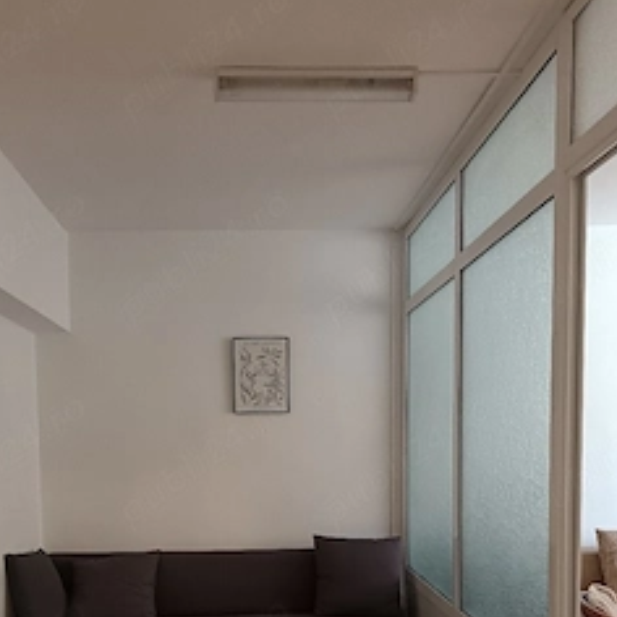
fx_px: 726
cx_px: 256
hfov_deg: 45.9
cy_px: 492
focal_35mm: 36
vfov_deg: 43.9
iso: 2001
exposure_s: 1/25.1
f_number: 1.75
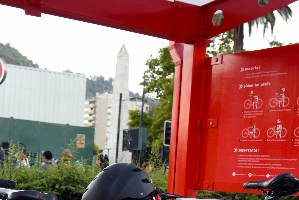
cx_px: 39
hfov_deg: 25.0
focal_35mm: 79
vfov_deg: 16.5
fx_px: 656
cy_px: 249
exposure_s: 1/125
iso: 1600
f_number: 5
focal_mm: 30
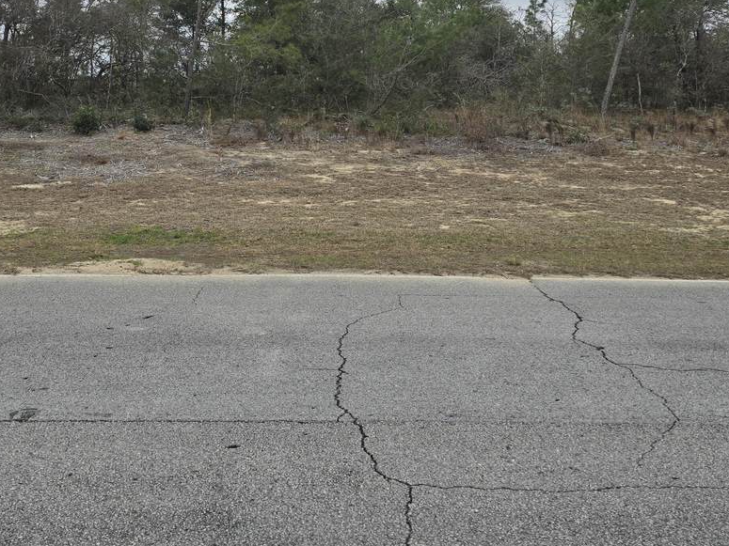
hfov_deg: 48.9
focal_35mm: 38
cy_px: 101
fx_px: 800
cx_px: 336
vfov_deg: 36.3
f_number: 1.7
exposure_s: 1/994
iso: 12
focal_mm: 6.3
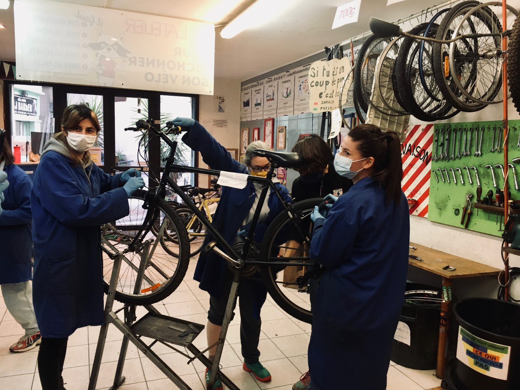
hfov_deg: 61.7
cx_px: 260
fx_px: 436
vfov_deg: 48.2
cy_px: 195
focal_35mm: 29
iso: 100
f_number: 2.2
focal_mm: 4.15
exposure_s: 1/33
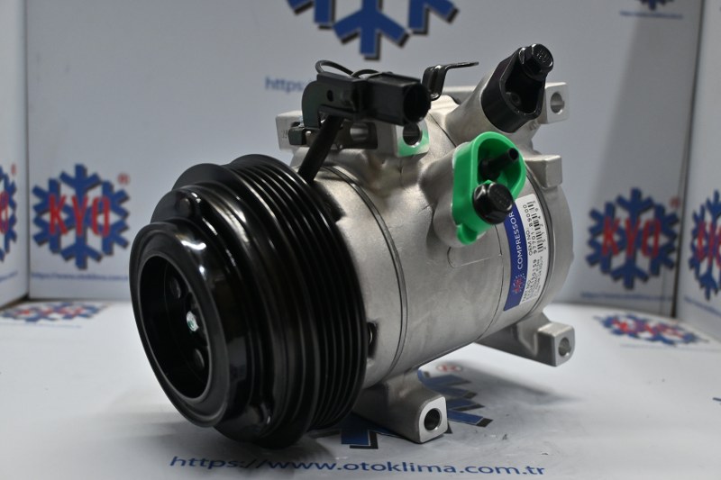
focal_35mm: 38
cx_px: 360
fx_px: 751
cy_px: 240
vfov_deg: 35.5
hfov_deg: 51.3
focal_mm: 25
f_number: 4.2
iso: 640
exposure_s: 1/125
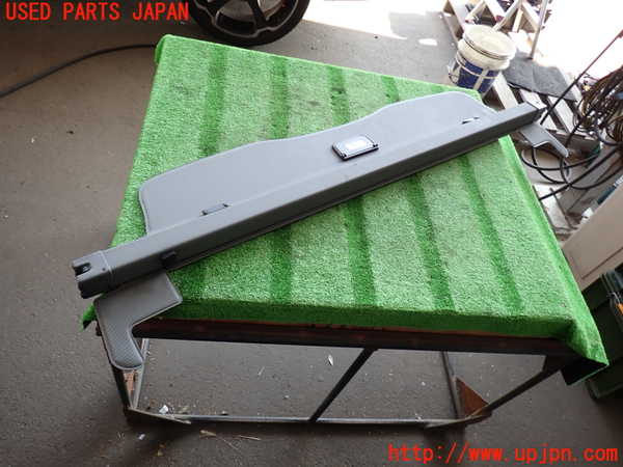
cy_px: 234
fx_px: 450
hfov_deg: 69.4
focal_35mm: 25
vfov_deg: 54.9
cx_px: 312
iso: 100
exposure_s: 1/80
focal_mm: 4.5
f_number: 2
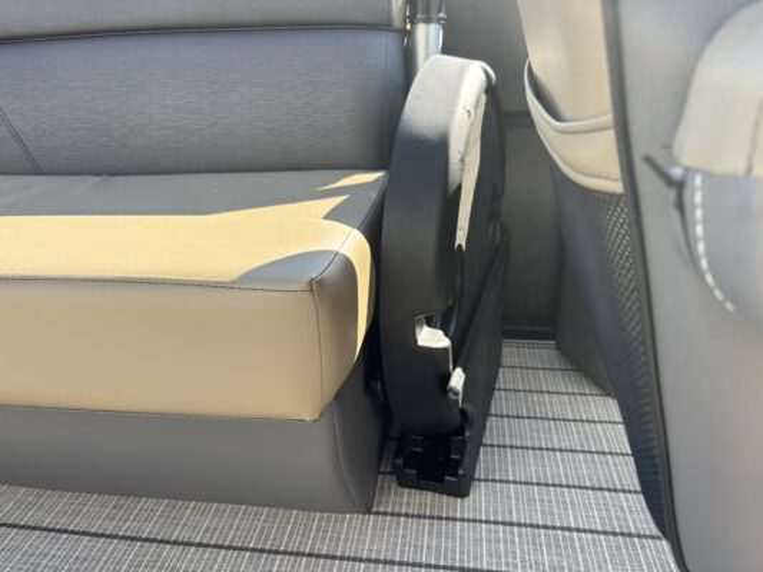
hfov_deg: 67.3
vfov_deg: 53.1
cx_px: 382
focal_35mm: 26
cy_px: 286
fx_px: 573
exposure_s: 1/413
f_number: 1.6
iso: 50
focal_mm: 5.96
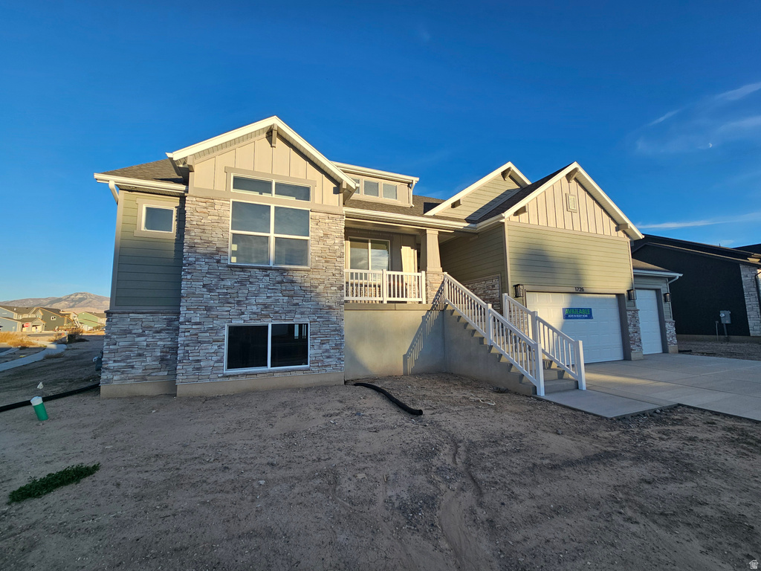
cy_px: 286
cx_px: 380
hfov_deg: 106.2
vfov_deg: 89.9
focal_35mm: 13
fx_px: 286
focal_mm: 2.2
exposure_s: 1/1290
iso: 50
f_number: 2.2
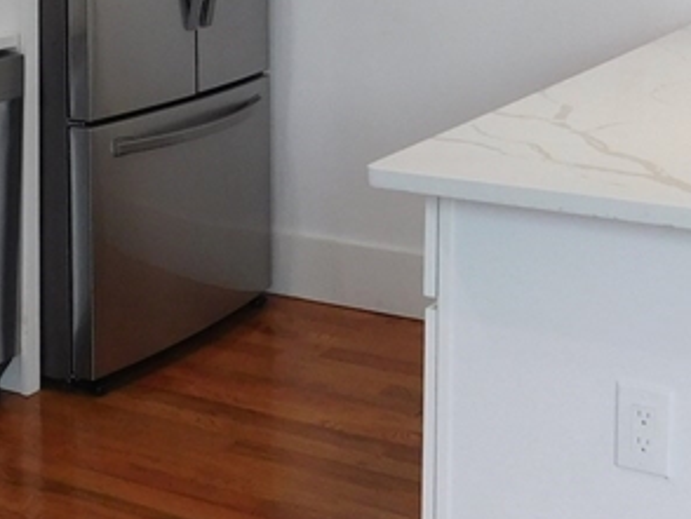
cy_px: -124
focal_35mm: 80
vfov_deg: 17.5
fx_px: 1598
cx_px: 148
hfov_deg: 24.1
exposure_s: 1/30
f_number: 3
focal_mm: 4
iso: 125
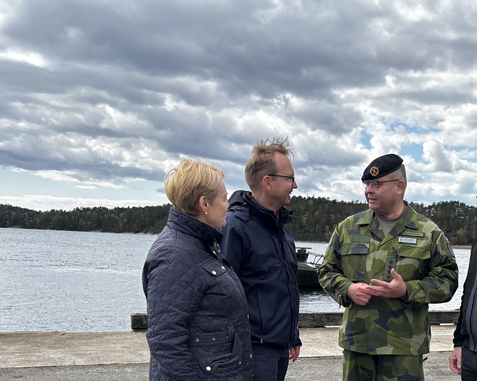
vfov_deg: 29.7
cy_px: 335
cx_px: 387
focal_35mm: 49
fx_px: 692
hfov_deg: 36.6
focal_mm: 5.96
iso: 50
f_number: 1.6
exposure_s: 1/2342
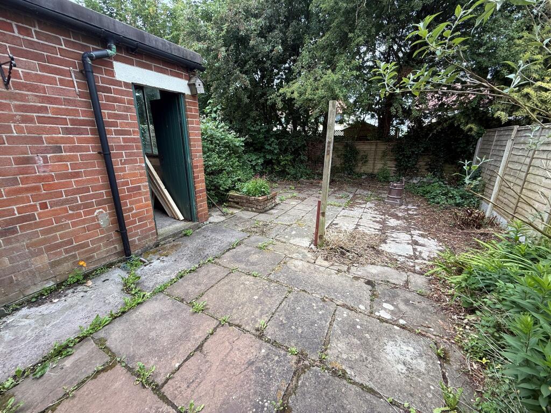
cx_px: 276
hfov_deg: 102.1
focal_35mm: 14
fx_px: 223
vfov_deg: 85.7
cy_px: 206
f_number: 2.2
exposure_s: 1/289
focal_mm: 2.22
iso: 50
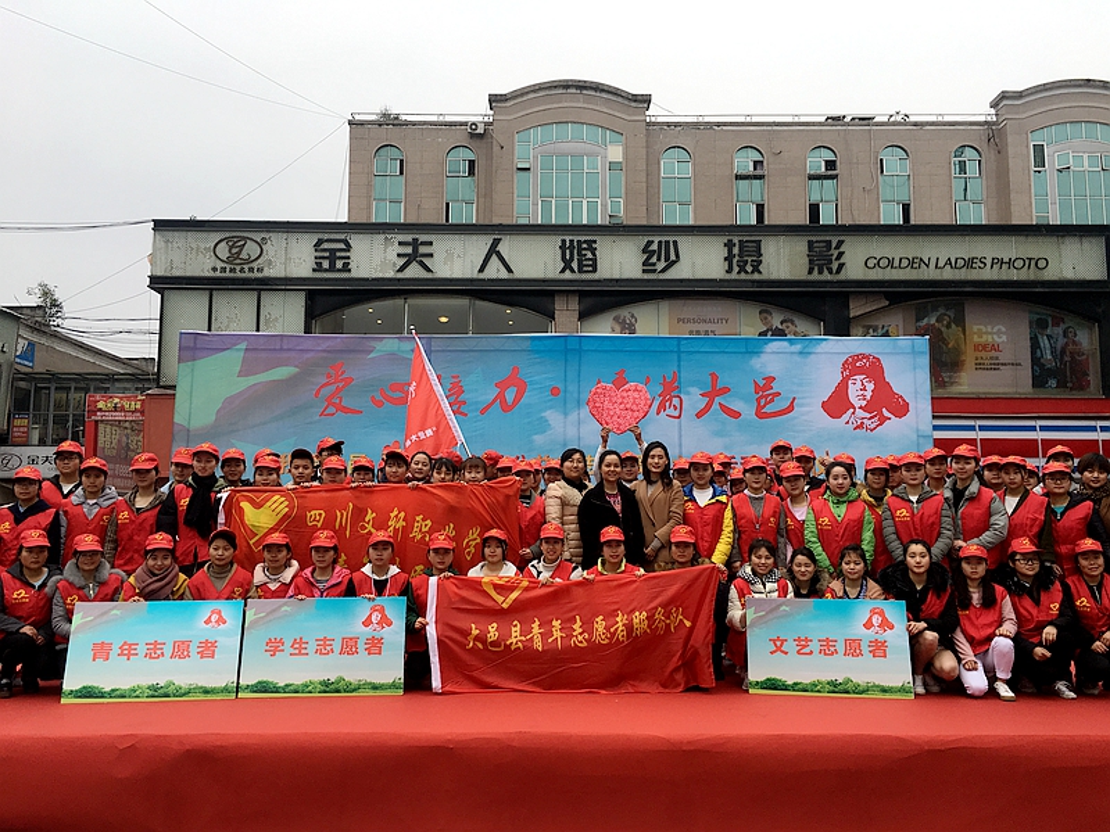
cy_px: 416
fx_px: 930
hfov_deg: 61.7
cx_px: 555
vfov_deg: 48.2
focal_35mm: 29
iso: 25
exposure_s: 1/375
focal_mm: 4.15
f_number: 2.2
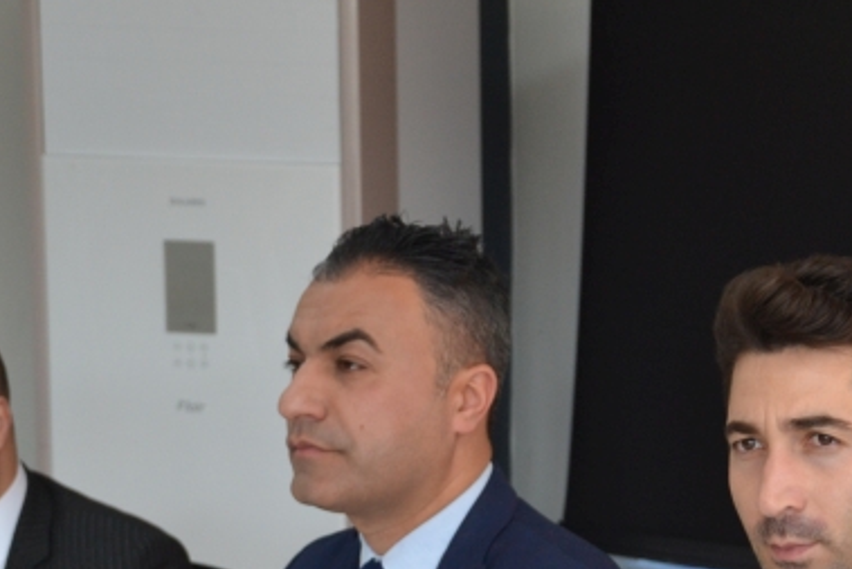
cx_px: 812
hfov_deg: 10.9
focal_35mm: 188
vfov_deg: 7.3
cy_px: 683
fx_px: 4451
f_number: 4.8
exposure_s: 1/60
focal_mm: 50
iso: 560
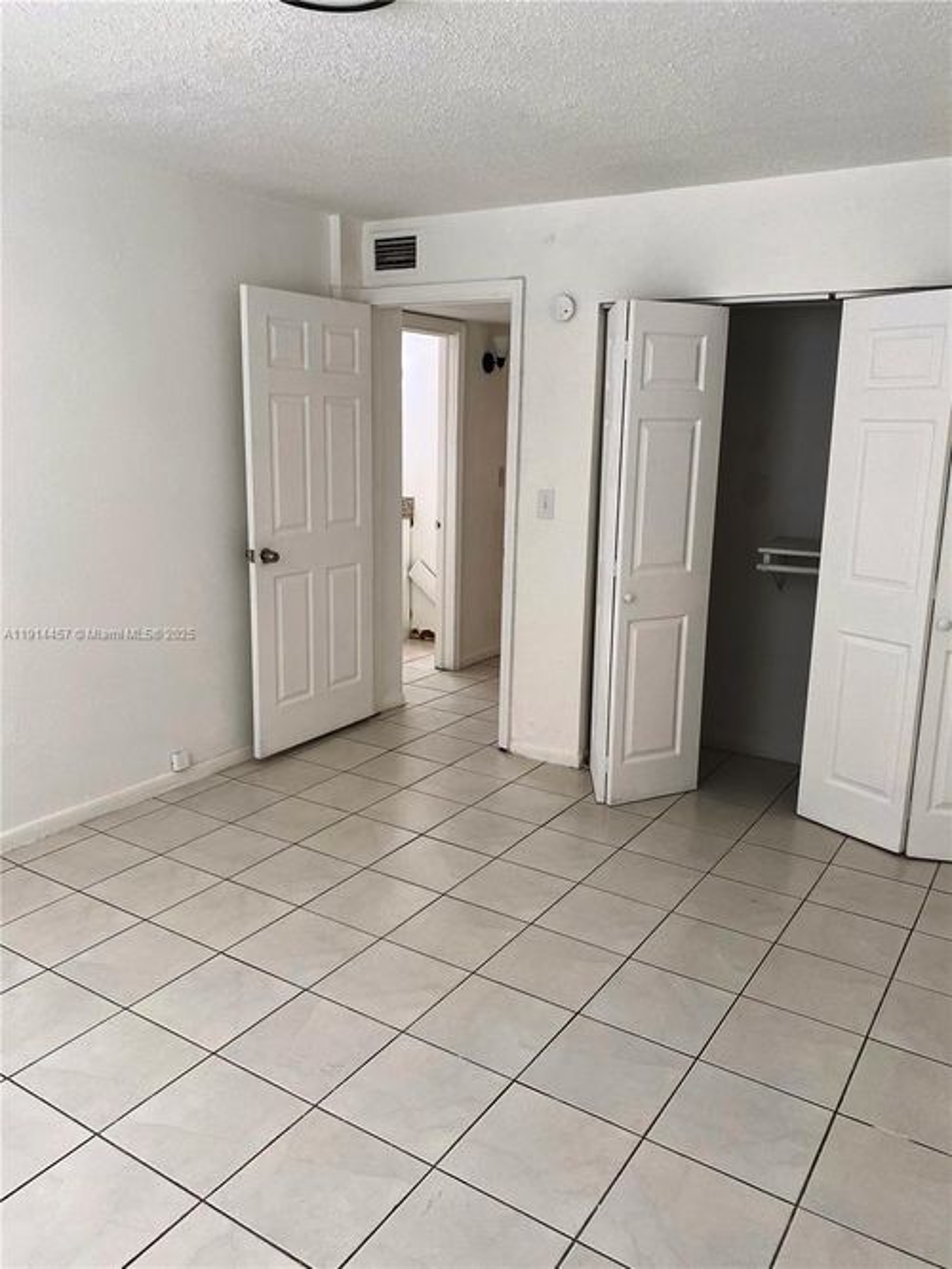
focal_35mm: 26
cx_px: 476
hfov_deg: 53.0
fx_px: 954
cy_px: 634
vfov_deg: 67.3
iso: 100
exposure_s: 1/120
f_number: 1.8
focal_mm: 4.25
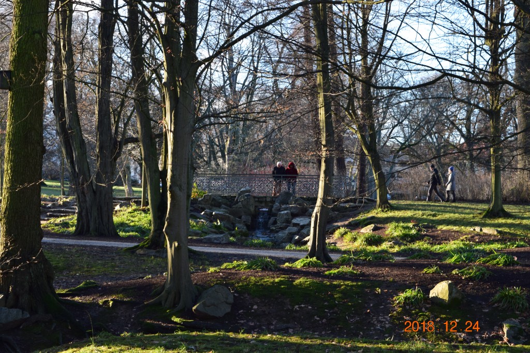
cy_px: 176
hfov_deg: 24.6
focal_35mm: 82
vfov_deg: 16.5
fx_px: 1214
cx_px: 265
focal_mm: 55
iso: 400
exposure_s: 1/125
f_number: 9
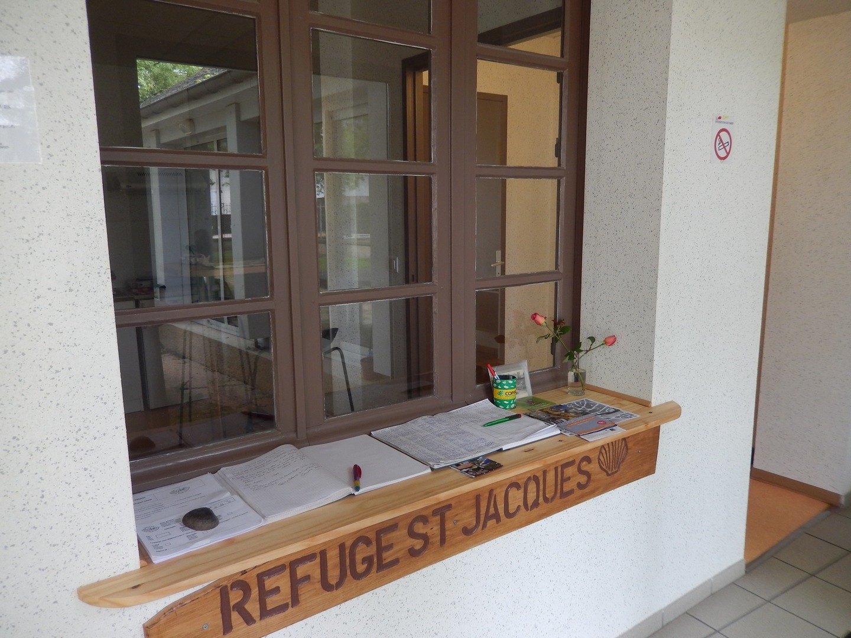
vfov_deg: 54.9
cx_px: 426
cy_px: 319
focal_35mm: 25
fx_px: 615
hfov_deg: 69.4
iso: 125
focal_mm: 4.5
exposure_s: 1/30
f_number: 3.4
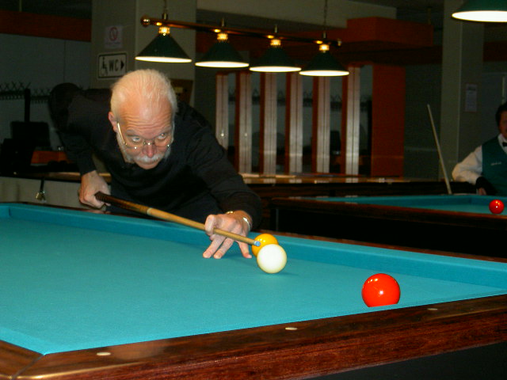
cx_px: 254
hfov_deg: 28.2
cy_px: 190
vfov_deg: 21.3
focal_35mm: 69
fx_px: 1011
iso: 100
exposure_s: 1/73
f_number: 3.7
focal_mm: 14.2
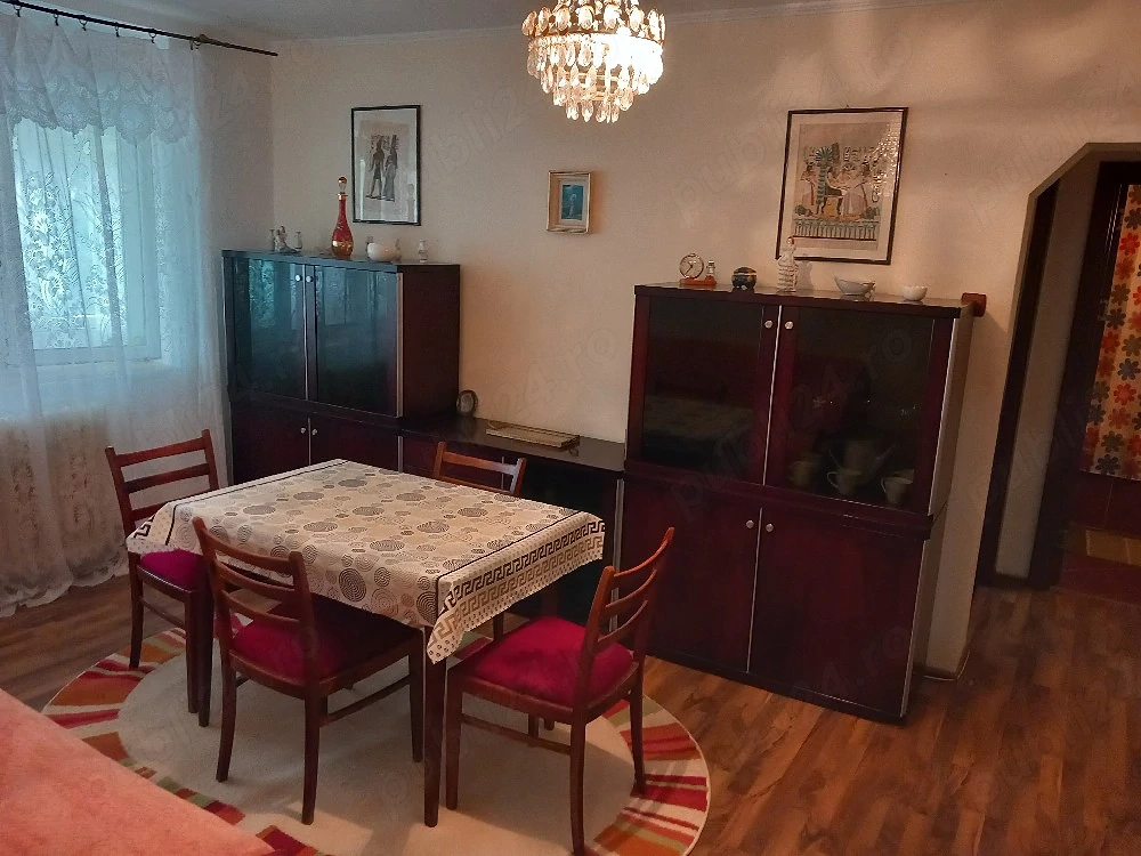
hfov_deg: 65.3
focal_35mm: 27
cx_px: 570
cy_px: 428
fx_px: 890
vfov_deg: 51.4
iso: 400
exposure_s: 1/25
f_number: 1.8
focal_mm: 4
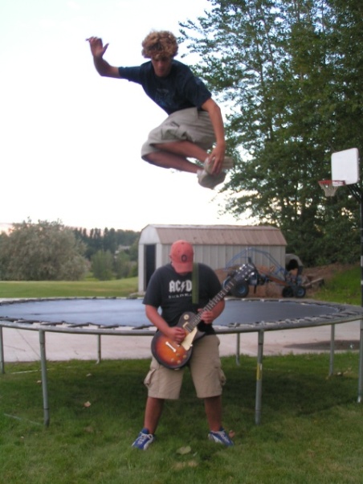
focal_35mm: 57
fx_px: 796
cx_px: 182
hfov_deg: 25.7
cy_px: 242
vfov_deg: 33.8
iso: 50
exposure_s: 1/320
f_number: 3.2
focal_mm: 8.7
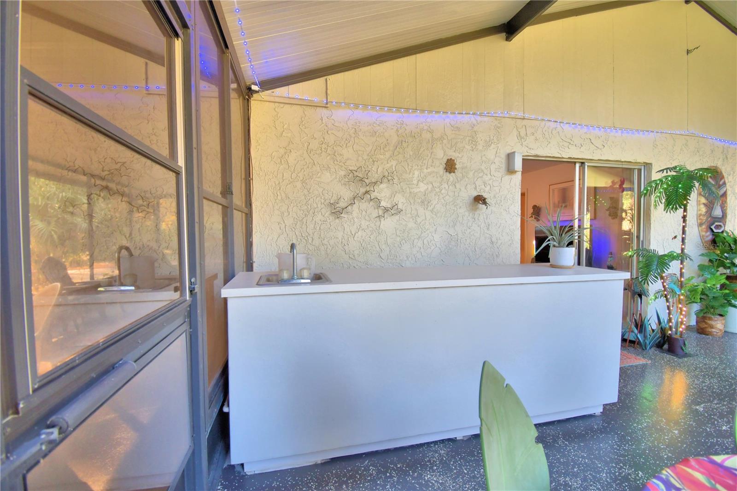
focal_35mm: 15
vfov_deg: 77.3
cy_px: 246
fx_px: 307
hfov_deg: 100.4
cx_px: 368
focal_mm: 10
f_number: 4.5
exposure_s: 1/30
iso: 400
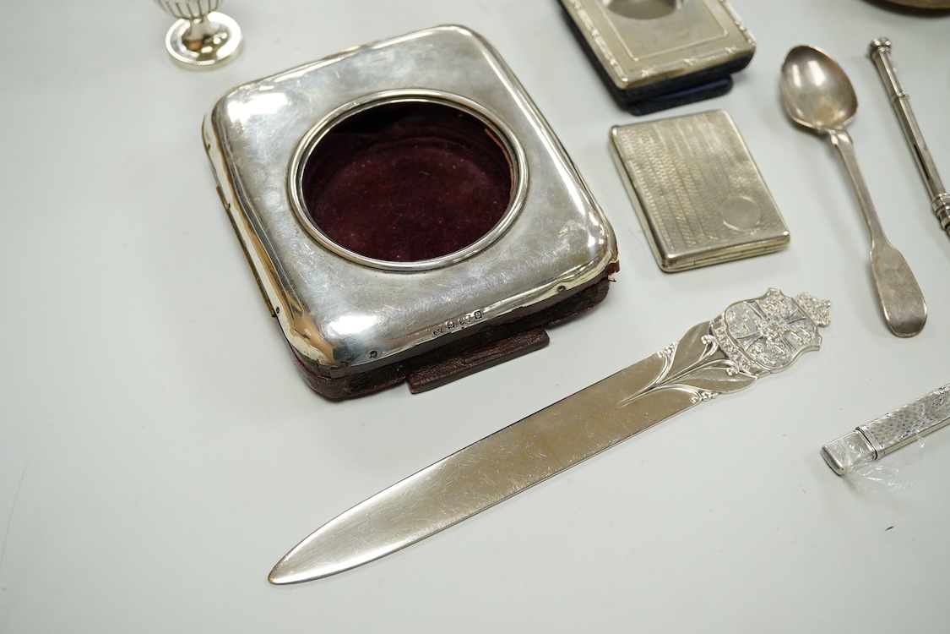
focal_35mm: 45
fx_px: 1187
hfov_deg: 43.6
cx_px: 475
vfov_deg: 29.9
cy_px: 317
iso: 2500
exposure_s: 1/400
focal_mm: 30
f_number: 7.1
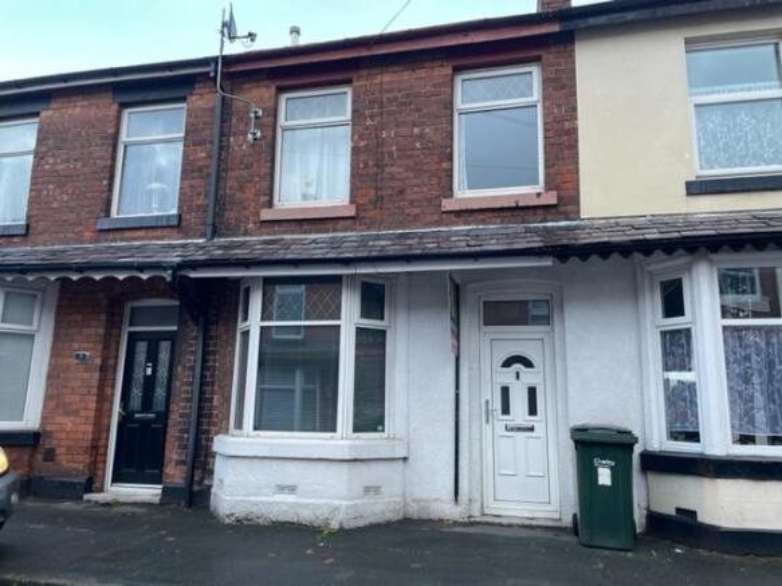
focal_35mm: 26
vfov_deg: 53.0
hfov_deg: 67.3
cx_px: 391
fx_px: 587
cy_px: 293
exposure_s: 1/121
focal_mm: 4.2
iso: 50
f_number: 1.6
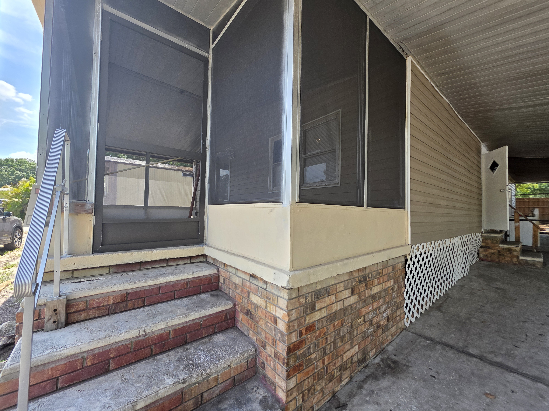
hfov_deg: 106.2
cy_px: 206
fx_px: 206
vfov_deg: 89.9
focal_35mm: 13
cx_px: 274
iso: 80
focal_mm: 2.2
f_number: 1.9
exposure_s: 1/719
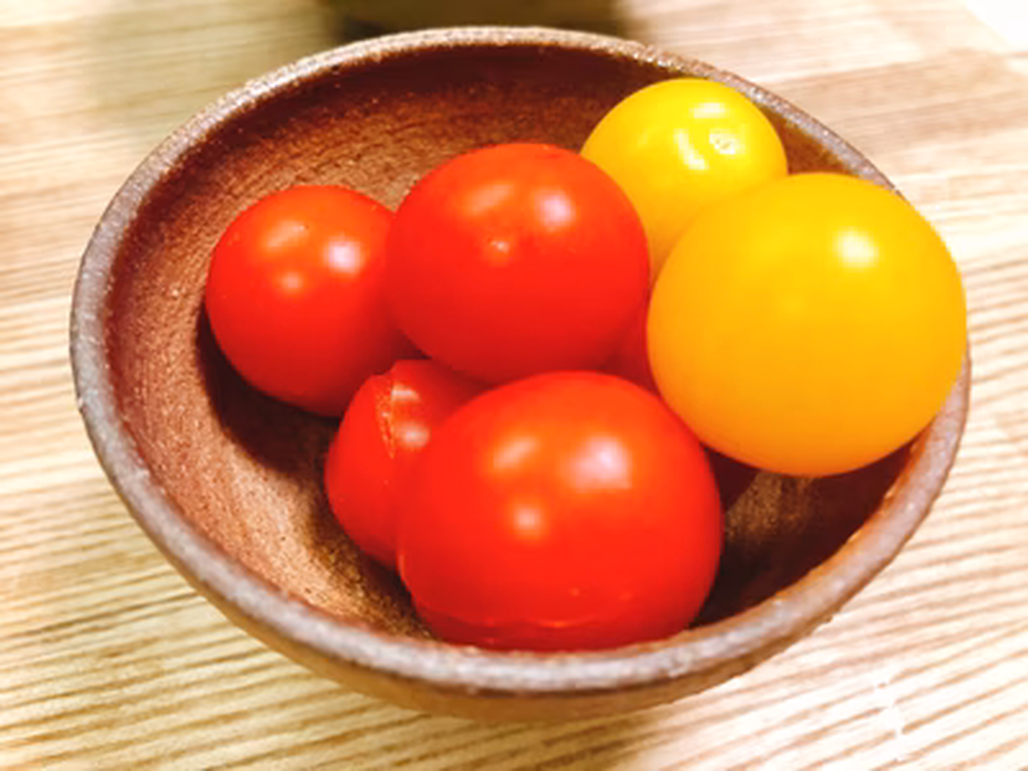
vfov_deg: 49.7
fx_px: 832
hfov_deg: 63.4
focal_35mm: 28
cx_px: 514
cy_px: 386
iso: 100
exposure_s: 1/15
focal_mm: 3.99
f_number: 1.8
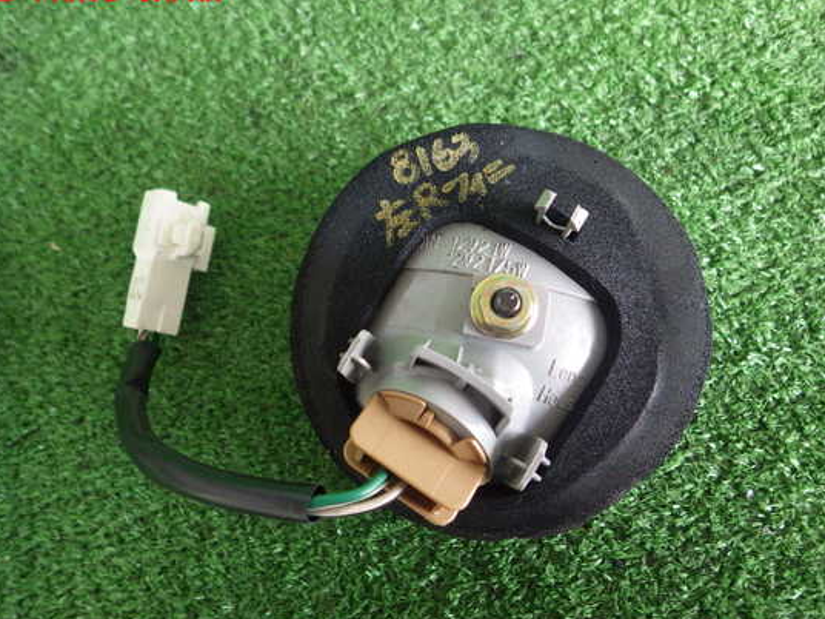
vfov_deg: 49.7
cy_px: 319
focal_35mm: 28
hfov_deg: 63.4
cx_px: 403
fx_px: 667
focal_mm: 4.5
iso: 250
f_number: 2
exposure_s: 1/45
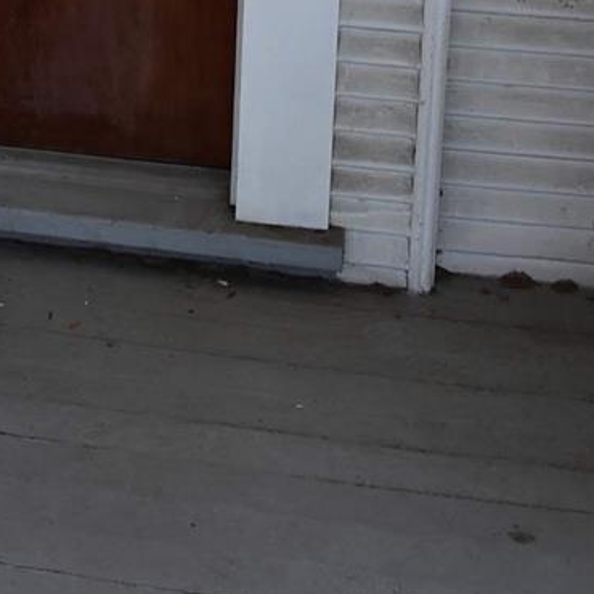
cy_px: -559
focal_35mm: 93
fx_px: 1806
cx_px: 93
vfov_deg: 15.4
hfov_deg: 18.5
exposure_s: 1/125
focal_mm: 18
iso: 400
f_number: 9
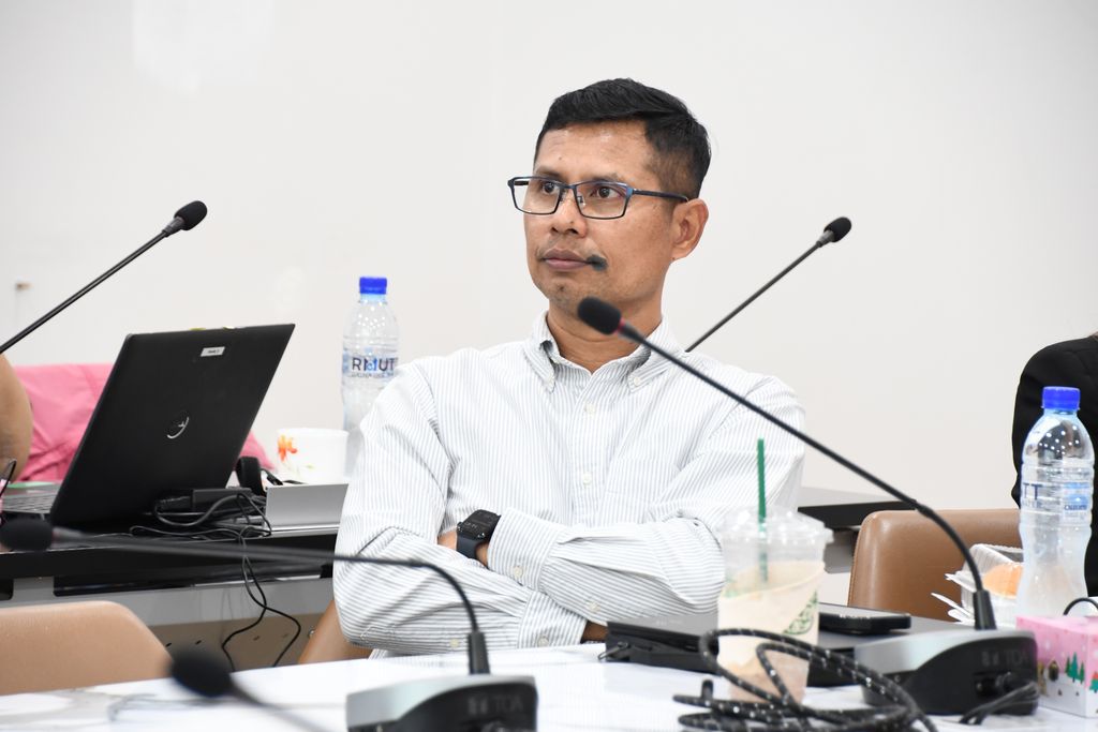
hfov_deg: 9.8
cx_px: 549
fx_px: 6405
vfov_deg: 6.5
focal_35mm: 210
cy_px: 366
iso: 1600
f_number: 6
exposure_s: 1/25
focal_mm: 140
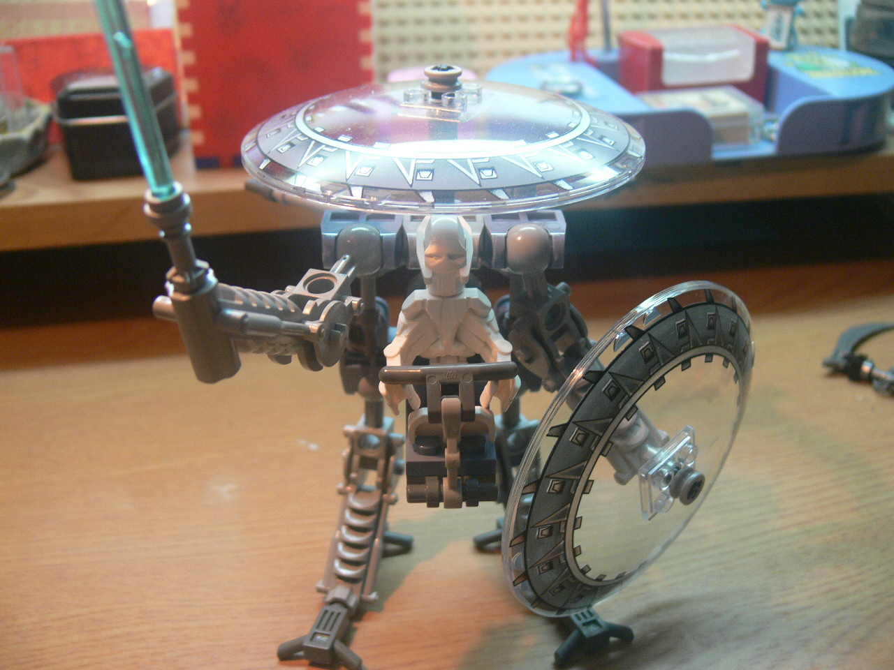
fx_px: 904
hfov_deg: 52.6
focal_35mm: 35
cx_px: 447
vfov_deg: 40.7
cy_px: 335
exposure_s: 1/30
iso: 125
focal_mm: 7.4
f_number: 2.8
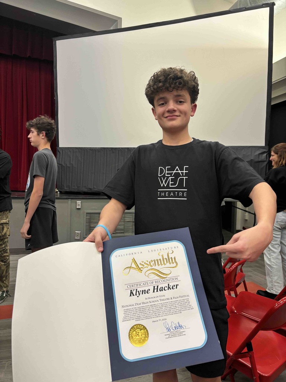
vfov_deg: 67.3
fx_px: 286
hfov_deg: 53.1
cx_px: 143
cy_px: 191
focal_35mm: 26
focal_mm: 5.96
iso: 125
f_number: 1.6
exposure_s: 1/63
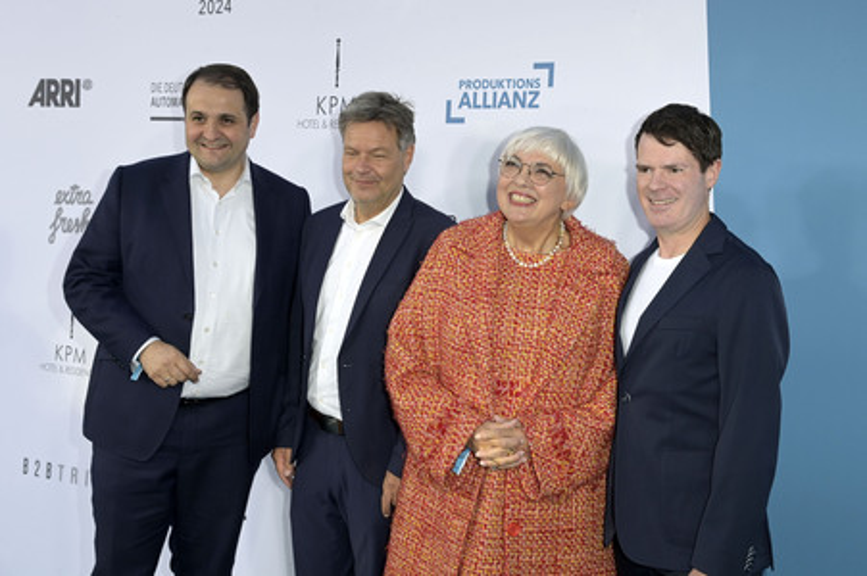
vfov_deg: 27.0
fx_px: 1203
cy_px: 288
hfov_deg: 39.6
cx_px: 434
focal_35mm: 50
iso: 500
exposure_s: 1/250
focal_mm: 50
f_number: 6.3
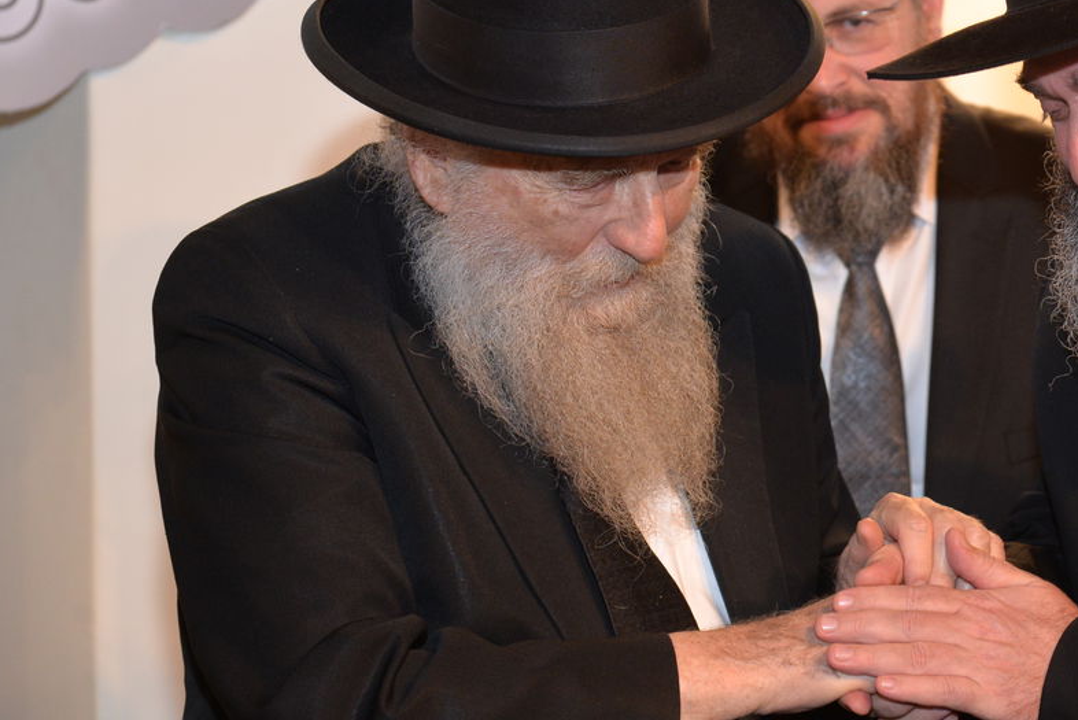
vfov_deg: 9.4
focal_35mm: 146
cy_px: 274
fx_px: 4374
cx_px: 927
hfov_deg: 13.9
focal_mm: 82
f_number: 5
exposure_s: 1/160
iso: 1600
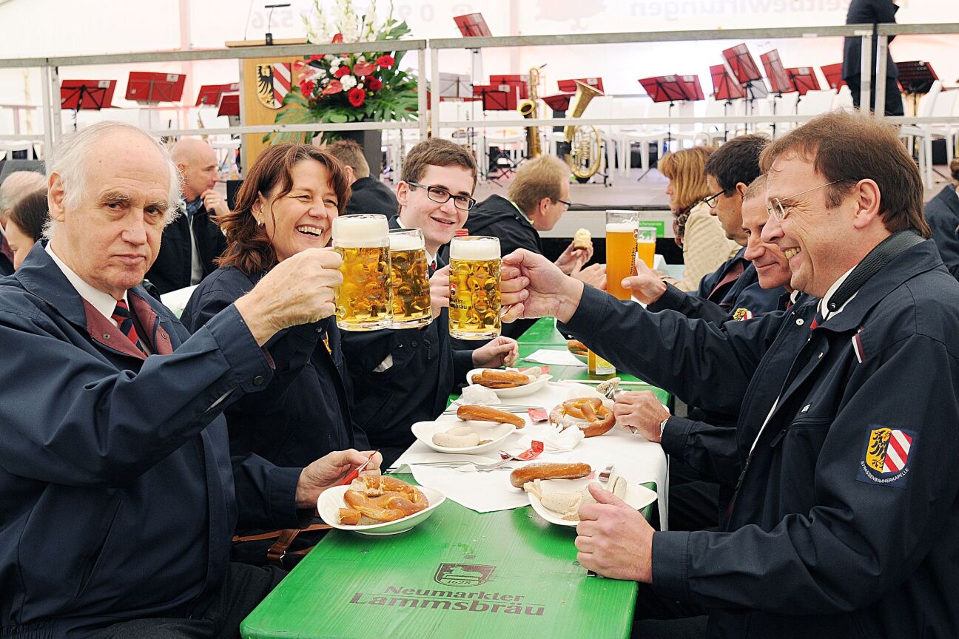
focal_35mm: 42
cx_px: 480
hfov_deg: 46.4
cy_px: 320
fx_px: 1119
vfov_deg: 31.9
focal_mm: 28
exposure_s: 1/80
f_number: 4.5
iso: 500
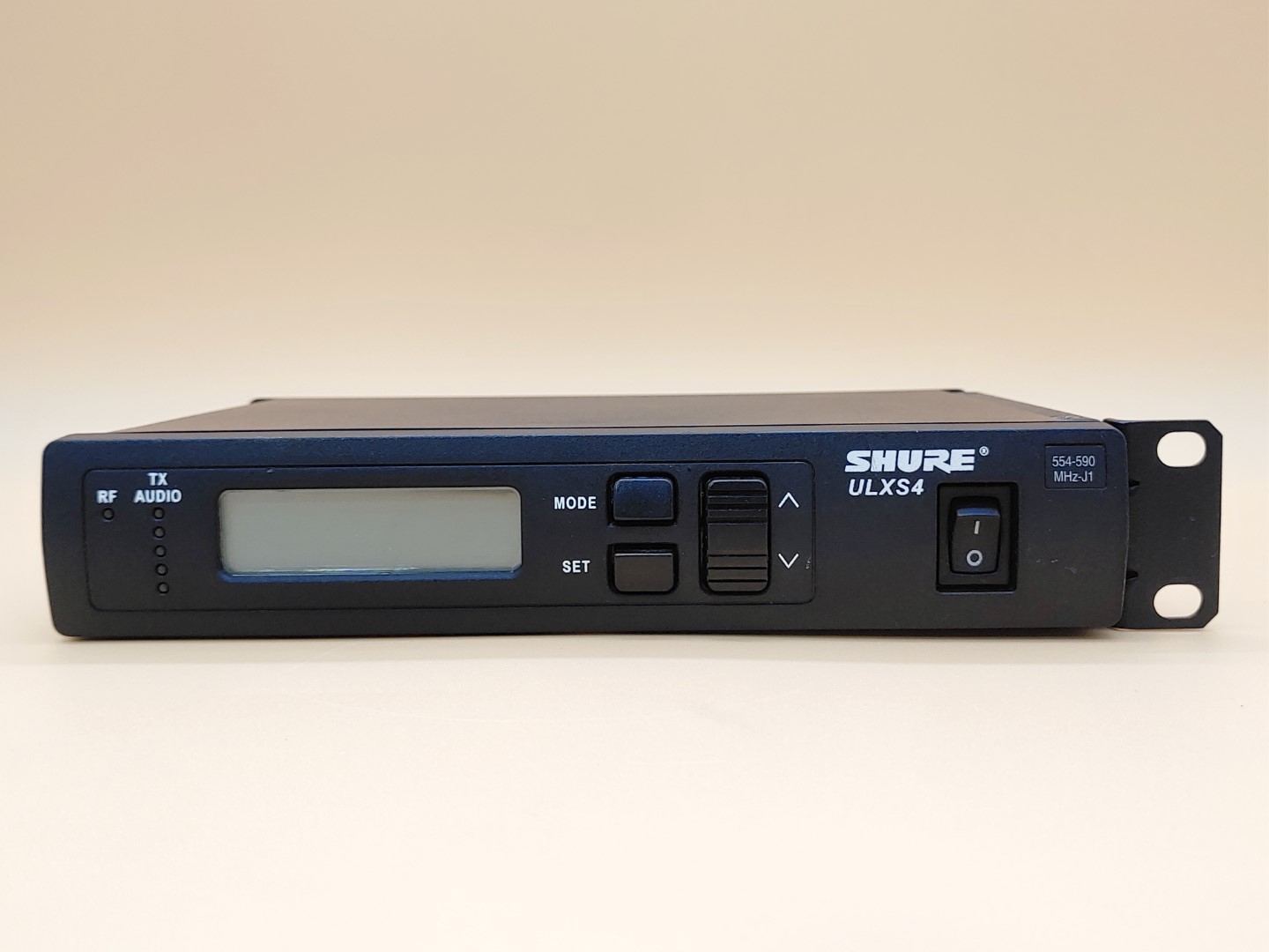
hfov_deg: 51.4
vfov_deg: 39.7
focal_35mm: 36
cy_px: 476
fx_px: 1320
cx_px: 634
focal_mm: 4.36
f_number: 1.8
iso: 50
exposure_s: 1/74
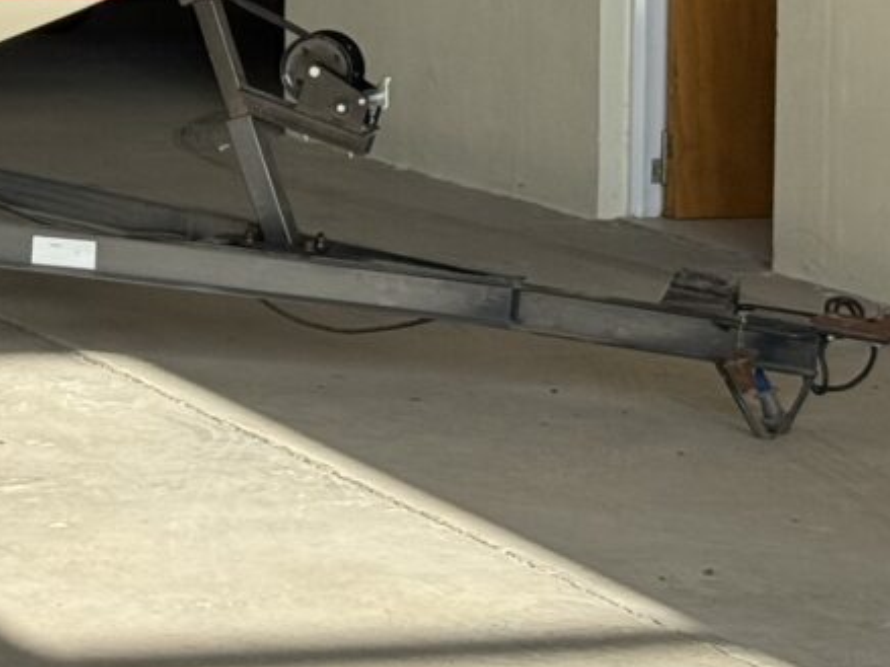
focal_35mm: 175
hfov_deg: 10.7
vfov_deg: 8.4
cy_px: -57
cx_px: -631
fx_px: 4498
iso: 64
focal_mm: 6.76
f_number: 1.78
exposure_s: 1/966
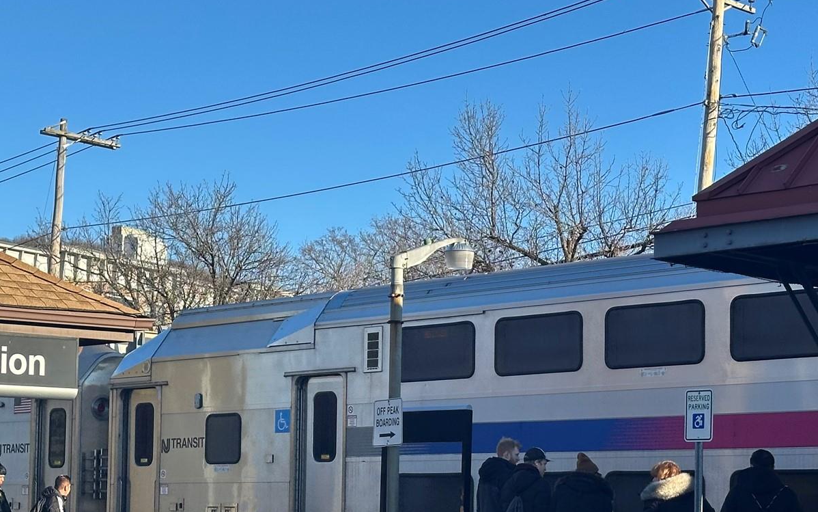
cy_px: 388
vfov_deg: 15.0
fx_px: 1940
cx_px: 348
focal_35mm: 87
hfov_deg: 23.8
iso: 64
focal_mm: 6.86
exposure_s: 1/1880
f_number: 1.78
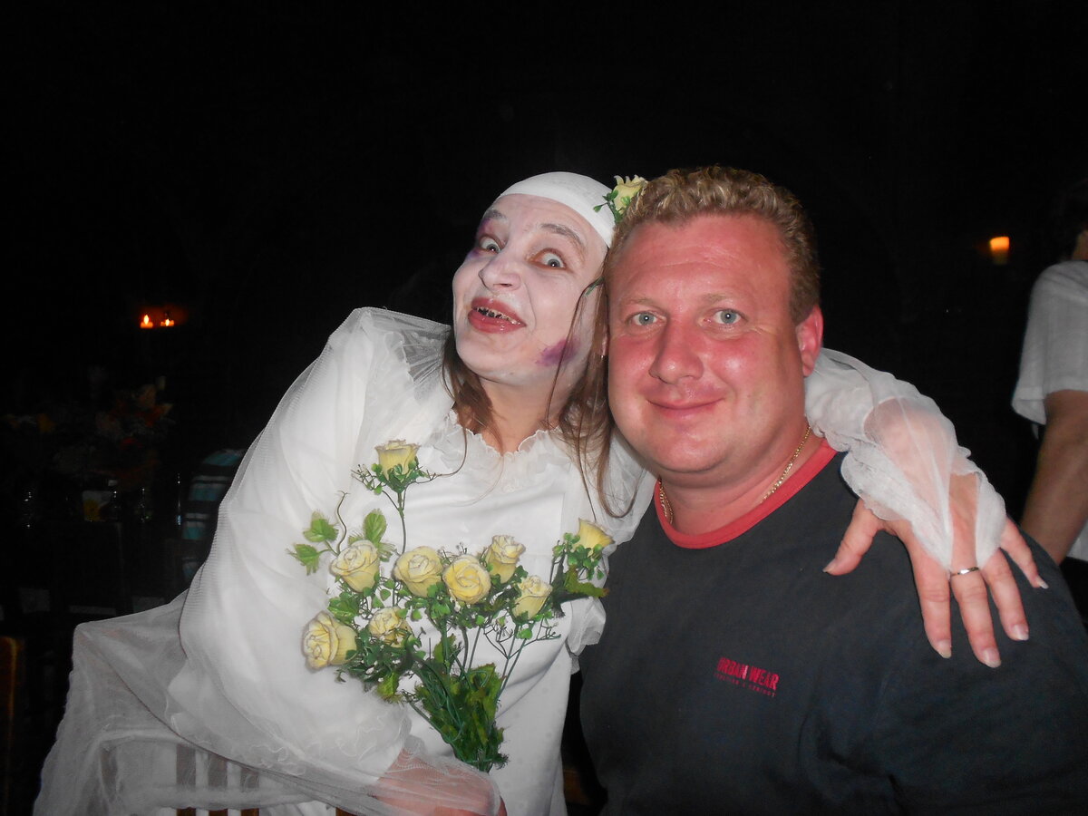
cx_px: 544
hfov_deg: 67.3
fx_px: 817
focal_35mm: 26
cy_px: 408
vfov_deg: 53.1
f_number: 3.2
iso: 200
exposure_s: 1/25
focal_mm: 4.6
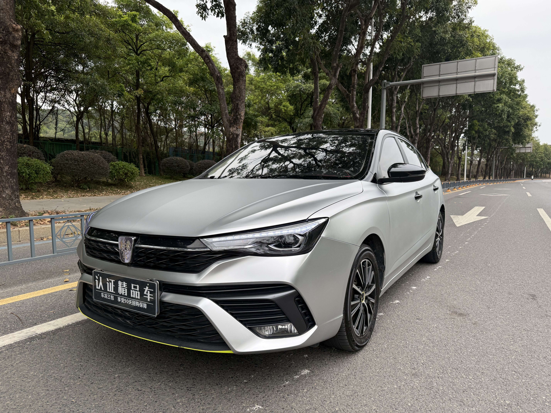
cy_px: 206
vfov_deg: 56.8
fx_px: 382
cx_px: 276
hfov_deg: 71.6
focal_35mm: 24
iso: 100
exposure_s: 1/757
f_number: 1.78
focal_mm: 6.76
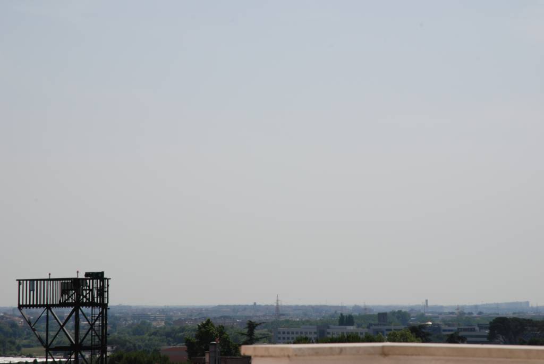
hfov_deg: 19.4
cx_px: 272
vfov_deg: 13.1
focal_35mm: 105
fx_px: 1588
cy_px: 182
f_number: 16
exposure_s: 1/125
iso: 100
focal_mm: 70
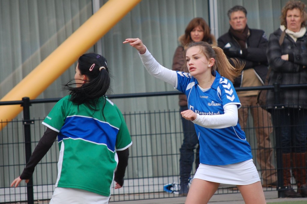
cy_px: 102
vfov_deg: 4.6
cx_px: 154
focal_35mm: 300
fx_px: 2555
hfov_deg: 6.9
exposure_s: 1/500
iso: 400
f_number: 5.6
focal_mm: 200
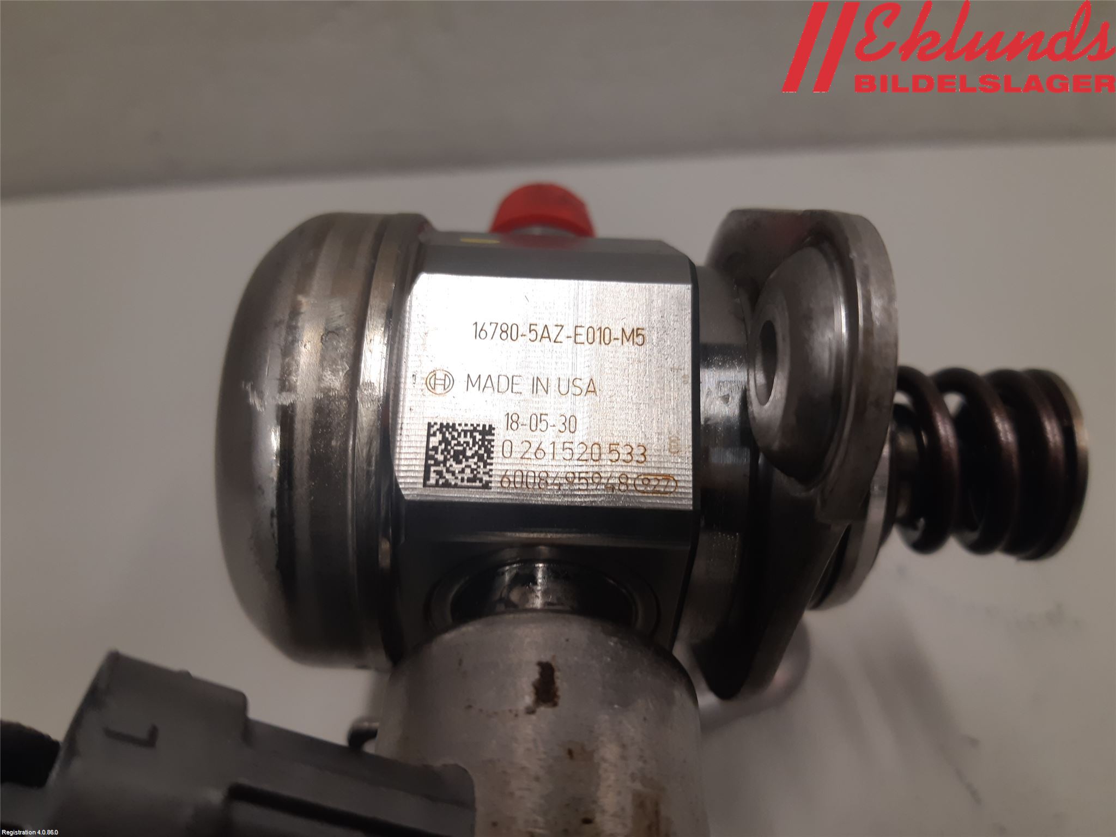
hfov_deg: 67.3
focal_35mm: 26
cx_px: 558
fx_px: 838
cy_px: 418
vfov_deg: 53.1
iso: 64
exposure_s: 1/50
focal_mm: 3.93
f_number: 1.7
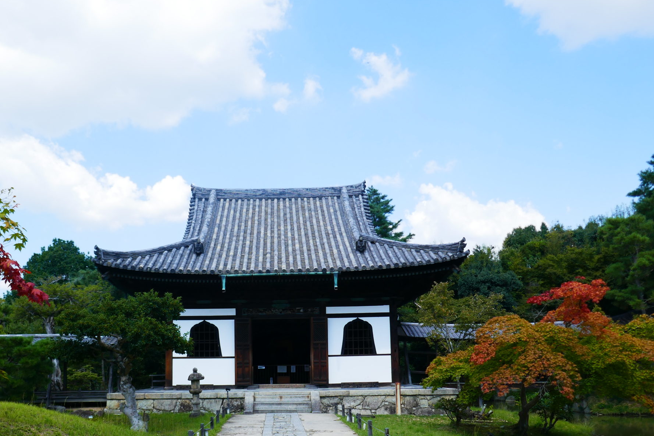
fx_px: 654
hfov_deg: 52.9
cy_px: 286
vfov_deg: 36.5
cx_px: 271
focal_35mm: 36
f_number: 3.2
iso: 125
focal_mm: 9.1
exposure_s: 1/1000
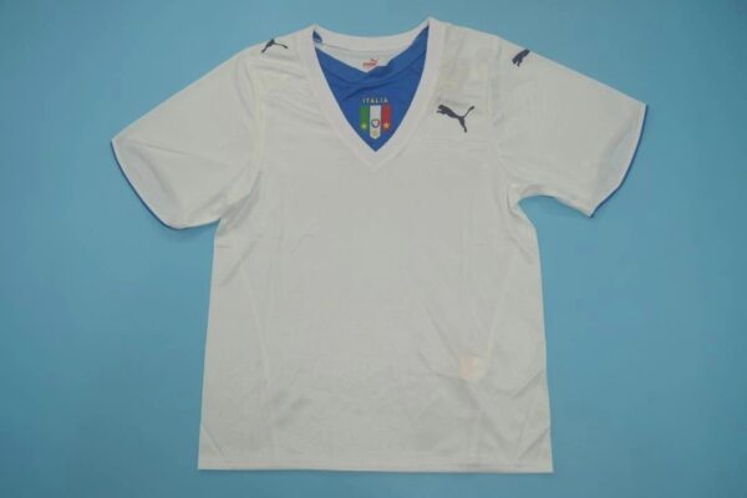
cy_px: 249
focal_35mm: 33
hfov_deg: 57.2
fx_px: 685
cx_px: 374
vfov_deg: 40.0
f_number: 5
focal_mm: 22
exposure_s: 1/200
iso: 200
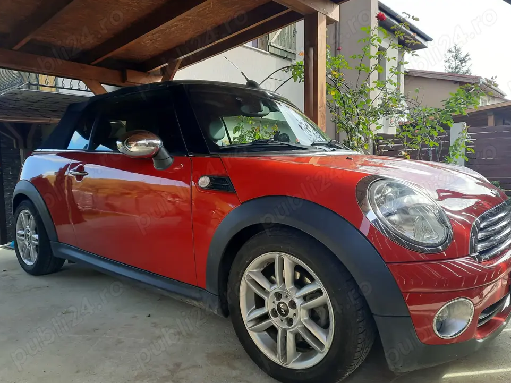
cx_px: 253
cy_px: 197
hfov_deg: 67.3
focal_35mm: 26
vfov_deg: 53.0
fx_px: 384
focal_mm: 4.6
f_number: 2
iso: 32
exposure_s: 1/100
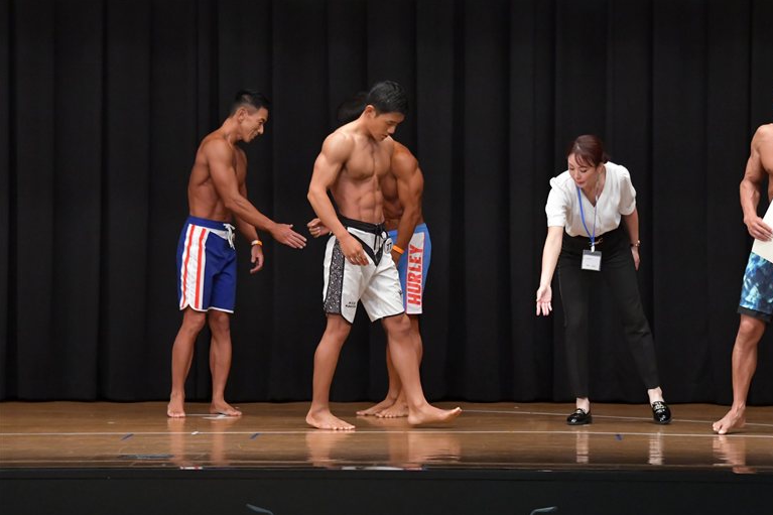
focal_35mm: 189
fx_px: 4057
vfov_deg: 7.3
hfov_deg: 10.9
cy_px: 257
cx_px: 389
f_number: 5.6
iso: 6400
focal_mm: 125
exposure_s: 1/400
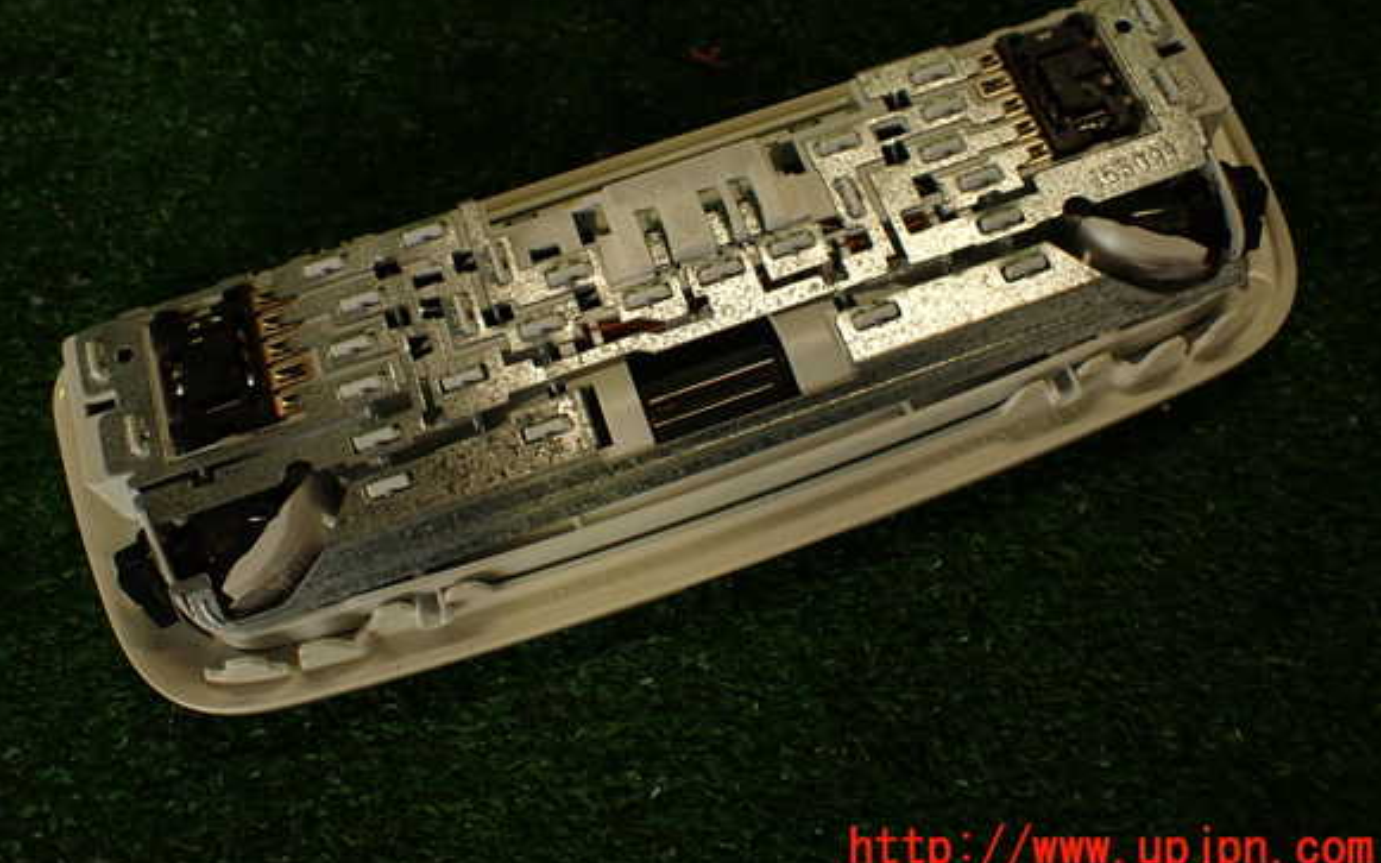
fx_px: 1317
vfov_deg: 36.1
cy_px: 345
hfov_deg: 55.3
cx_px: 673
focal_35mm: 35
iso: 100
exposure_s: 1/100
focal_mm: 5.79
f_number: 2.4
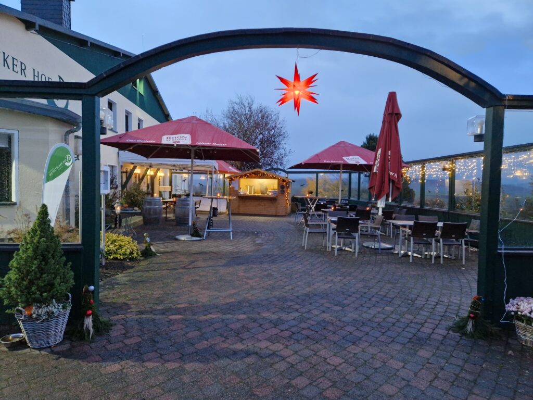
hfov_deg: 73.9
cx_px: 266
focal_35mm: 23
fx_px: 354
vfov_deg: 58.9
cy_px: 200
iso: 1000
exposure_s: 1/100
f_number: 1.8
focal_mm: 5.4
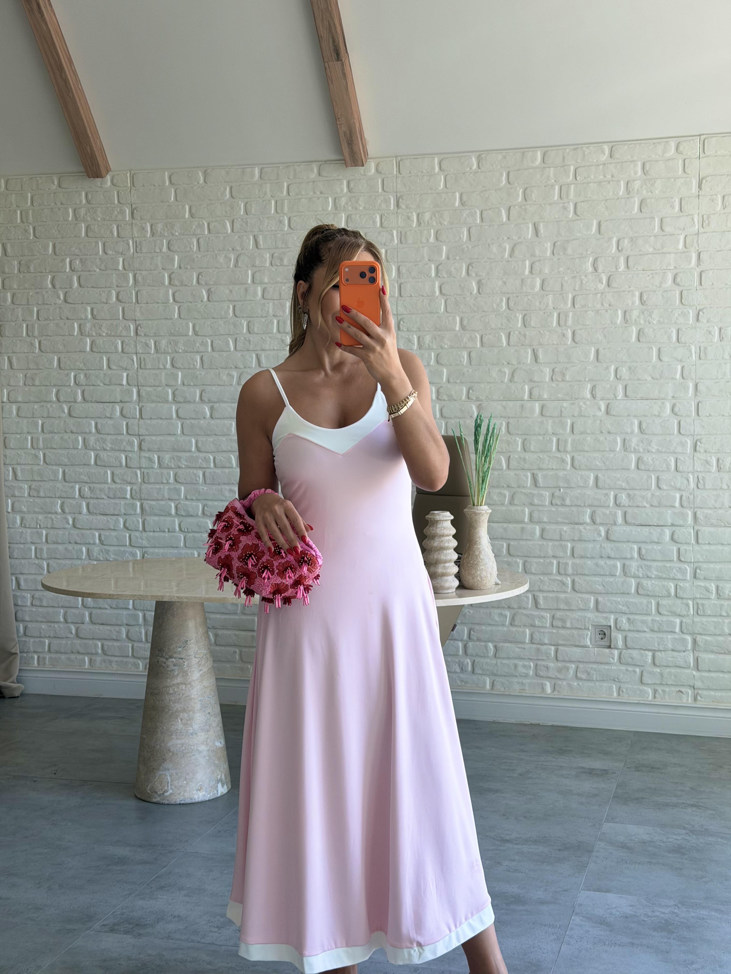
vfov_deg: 39.7
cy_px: 487
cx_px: 366
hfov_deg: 30.3
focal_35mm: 48
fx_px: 1352
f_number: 1.78
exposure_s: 1/172
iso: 50
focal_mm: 6.76
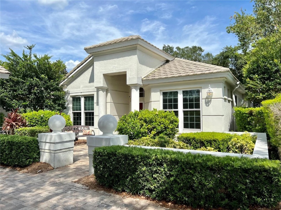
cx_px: 140
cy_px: 105
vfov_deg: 53.1
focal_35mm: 26
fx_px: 211
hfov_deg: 67.3
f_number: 1.5
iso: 50
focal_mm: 5.7
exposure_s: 1/5587
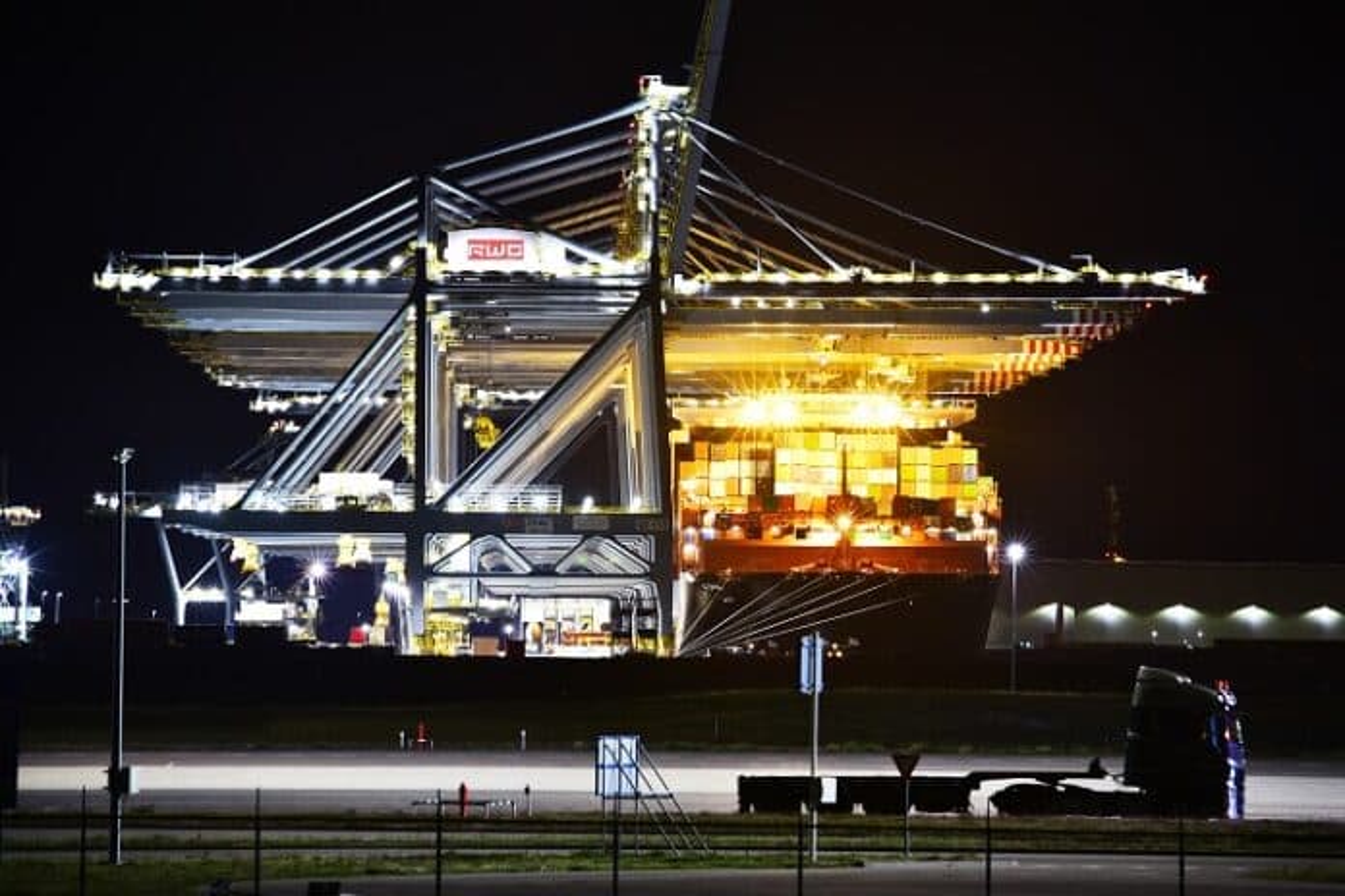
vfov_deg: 4.7
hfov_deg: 7.1
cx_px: 672
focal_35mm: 290
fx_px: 10834
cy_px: 448
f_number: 9
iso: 400
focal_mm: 290
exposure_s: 1.6
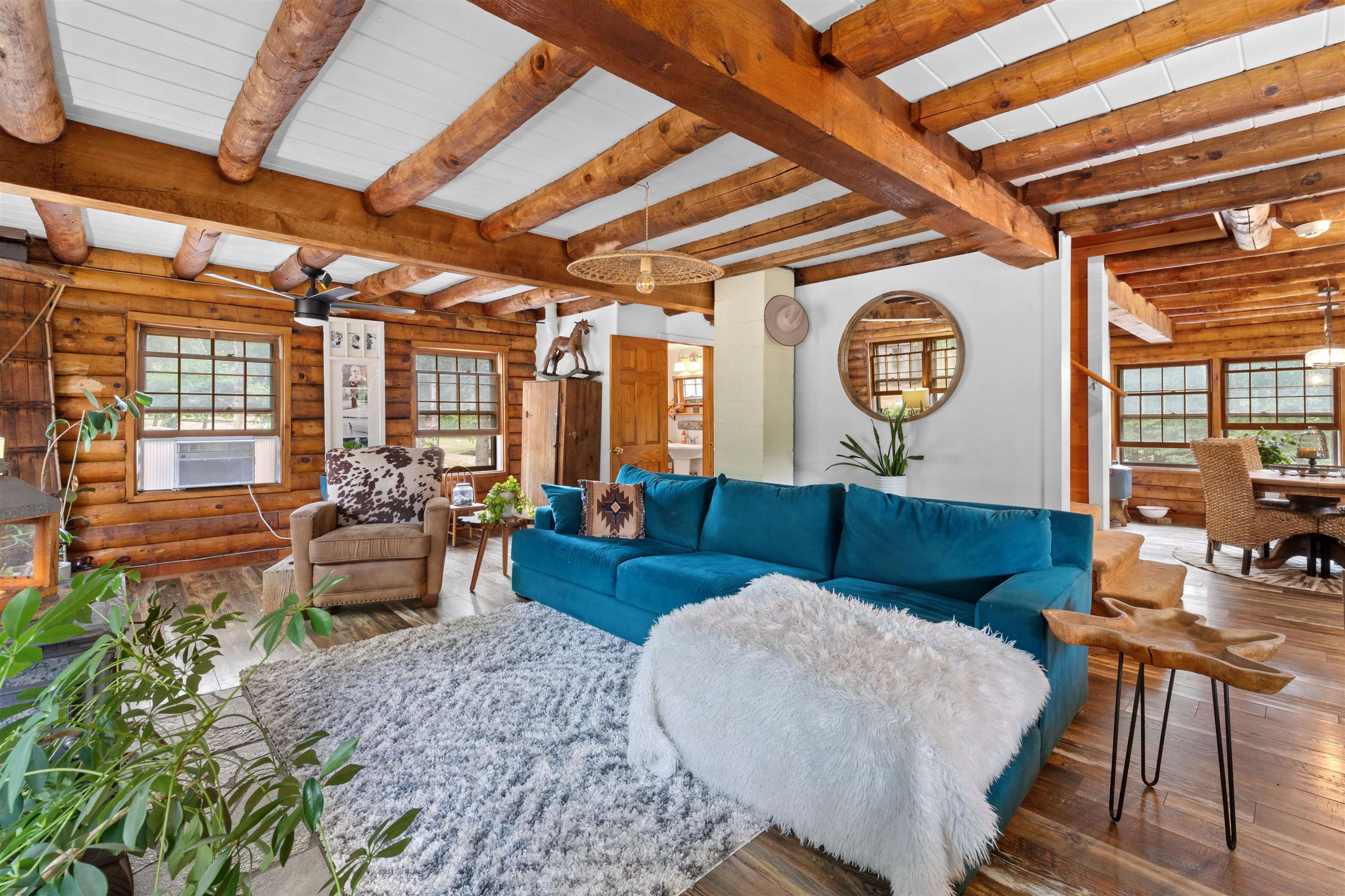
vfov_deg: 77.3
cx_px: 672
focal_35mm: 15
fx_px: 560
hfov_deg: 100.4
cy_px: 448
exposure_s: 3
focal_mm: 15
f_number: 11
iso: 320
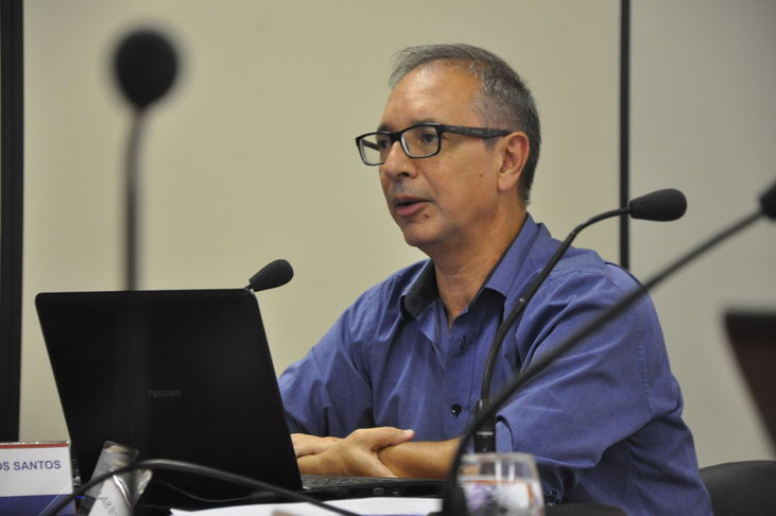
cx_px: 388
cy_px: 258
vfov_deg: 8.7
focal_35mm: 158
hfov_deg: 13.1
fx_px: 3392
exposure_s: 1/30
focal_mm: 105
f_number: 5.6
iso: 1400
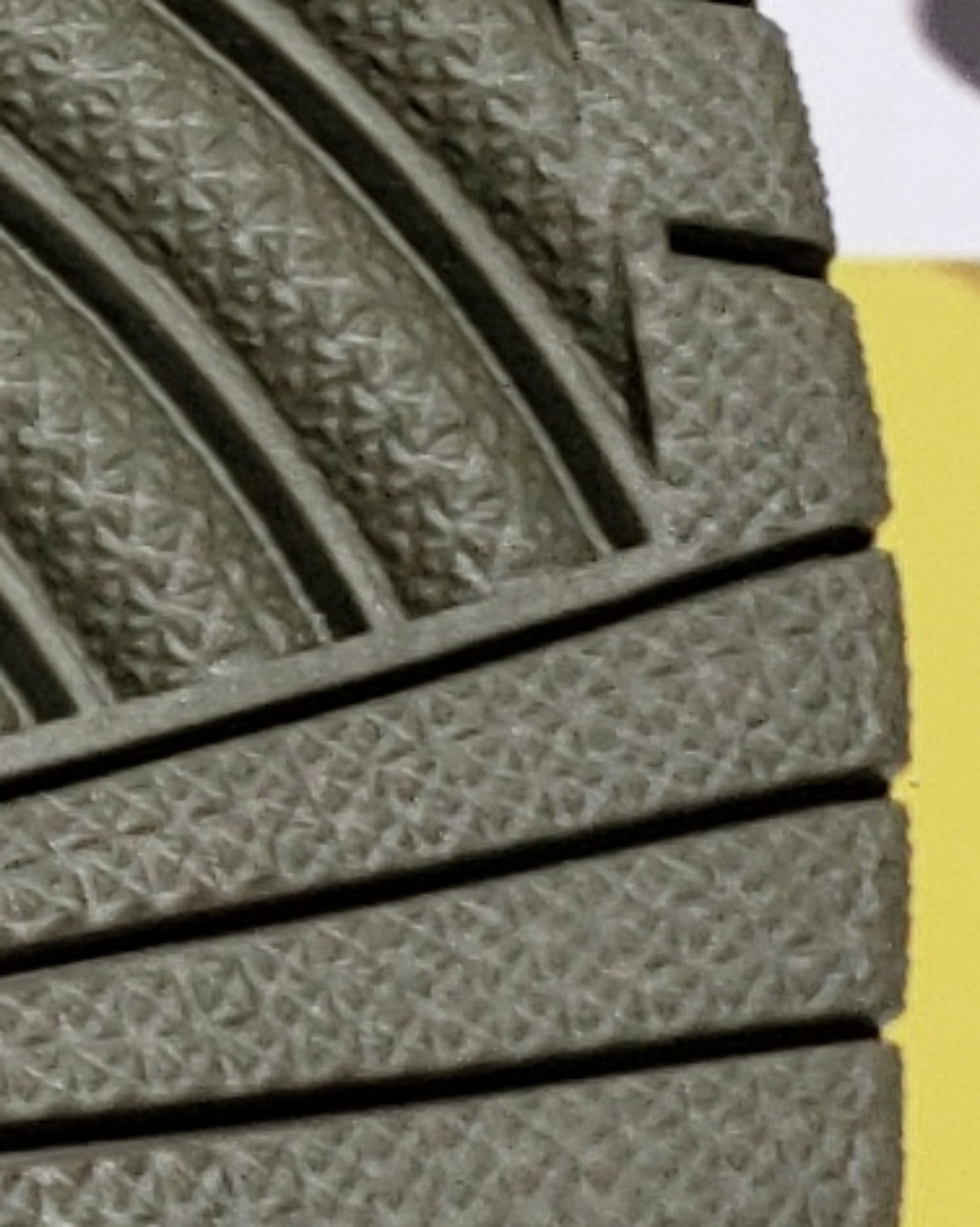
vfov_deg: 8.9
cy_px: 419
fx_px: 7875
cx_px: -1773
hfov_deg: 6.6
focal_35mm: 217
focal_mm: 4.3
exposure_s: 1/349
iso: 50
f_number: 1.5
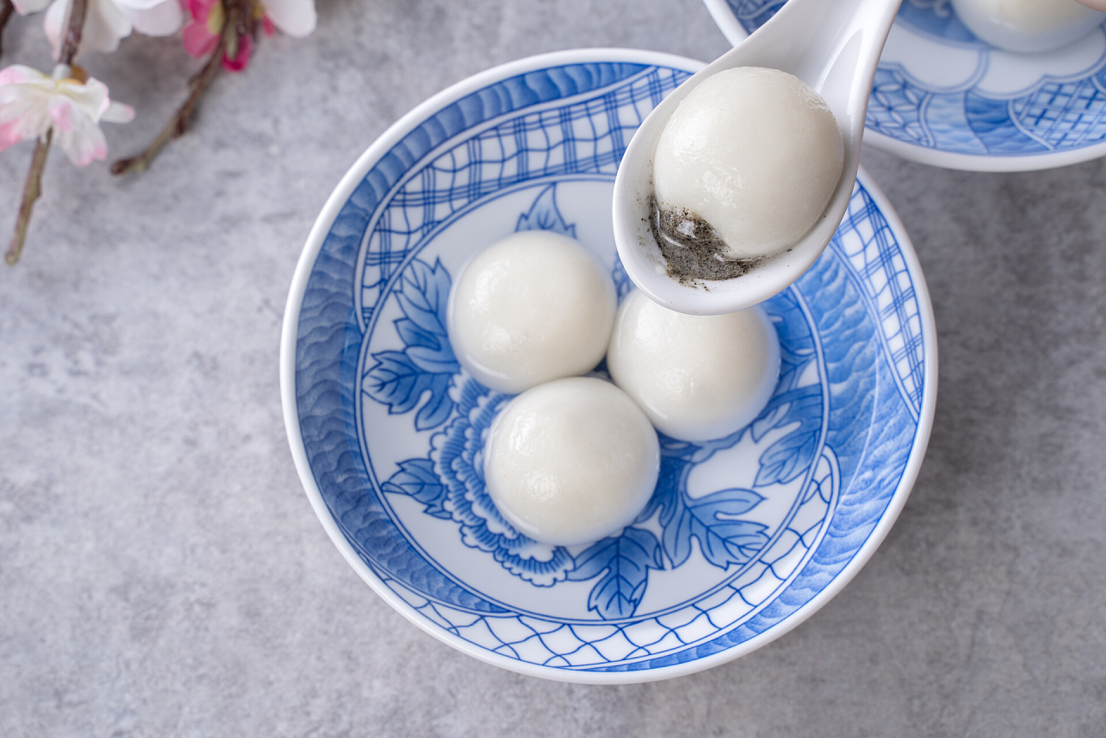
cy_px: 369
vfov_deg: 18.2
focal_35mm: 75
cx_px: 553
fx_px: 2304
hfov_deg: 27.0
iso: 100
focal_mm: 75
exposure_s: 1/160
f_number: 8
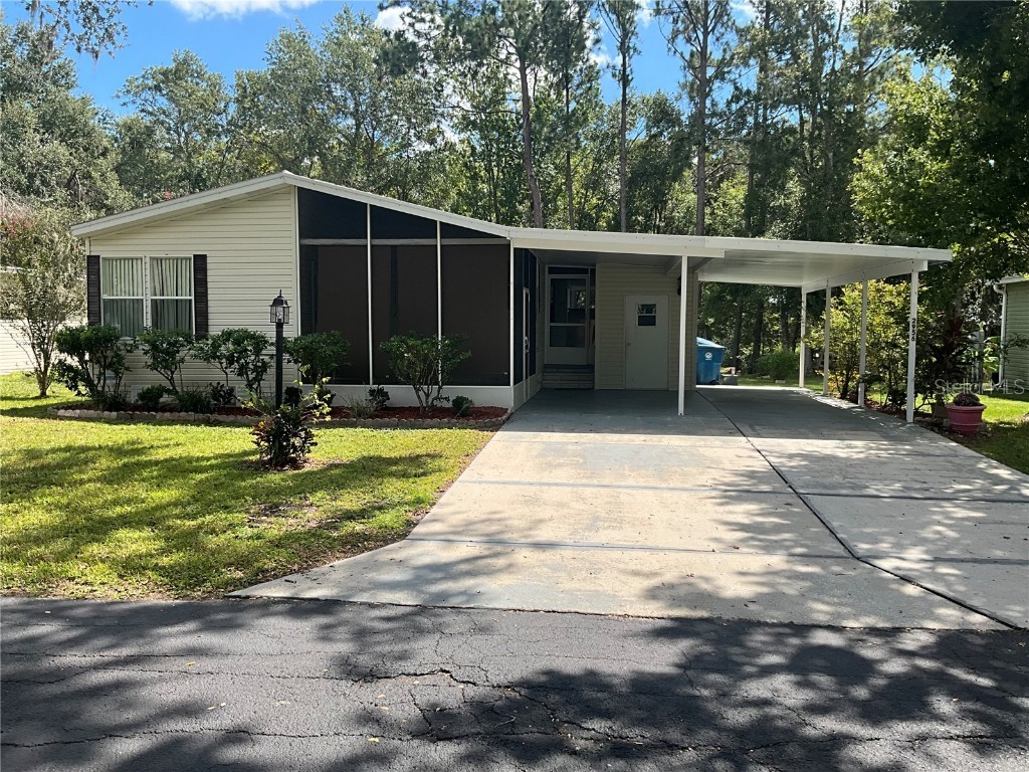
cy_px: 386
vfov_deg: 48.2
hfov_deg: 61.7
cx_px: 514
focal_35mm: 29
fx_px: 862
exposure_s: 1/1121
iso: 25
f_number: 1.8
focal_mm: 3
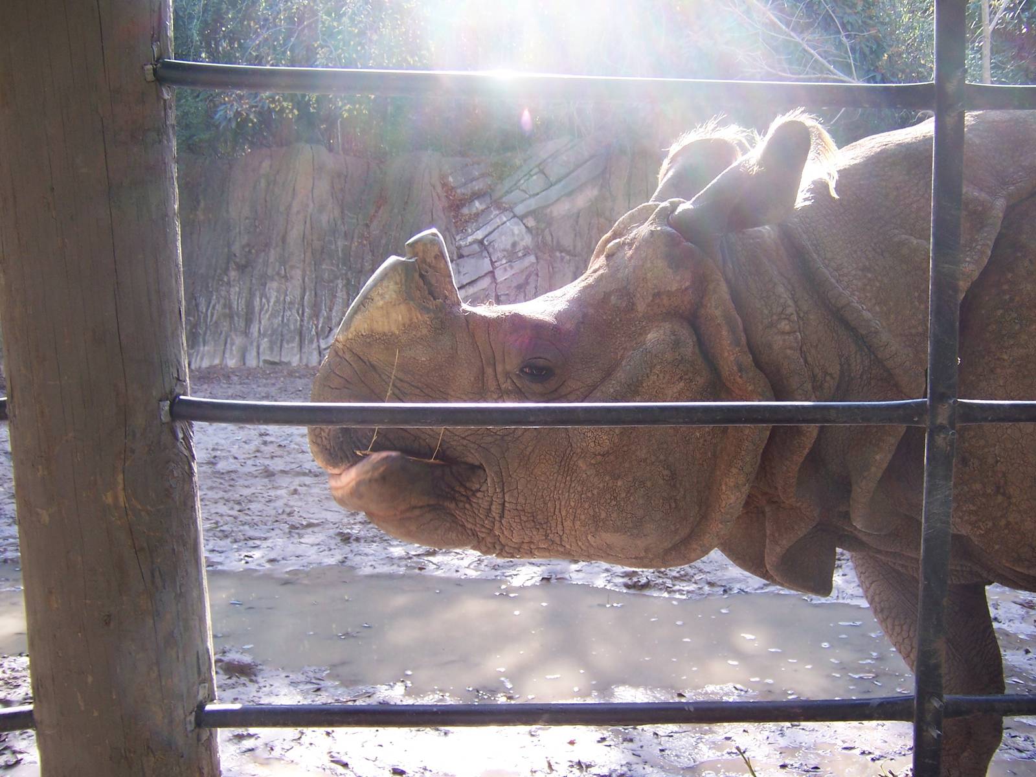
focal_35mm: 33
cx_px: 518
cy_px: 388
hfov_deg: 55.4
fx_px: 988
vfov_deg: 42.9
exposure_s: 1/60
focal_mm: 5.5
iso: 80
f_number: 2.8
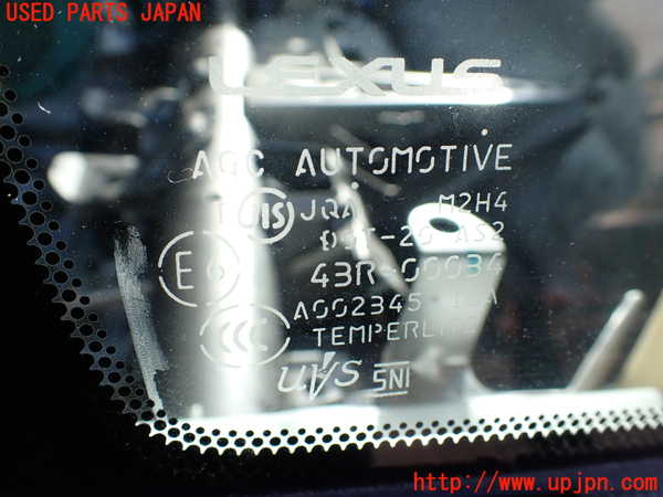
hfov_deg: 60.0
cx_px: 332
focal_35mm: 30
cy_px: 248
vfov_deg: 46.8
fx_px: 575
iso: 100
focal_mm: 5.4
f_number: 3.2
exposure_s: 1/320
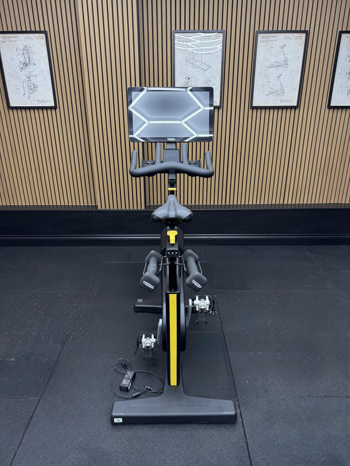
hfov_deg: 56.8
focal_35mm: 24
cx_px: 175
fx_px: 324
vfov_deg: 71.6
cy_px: 233
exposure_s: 1/50
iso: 125
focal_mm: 6.76
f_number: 1.78
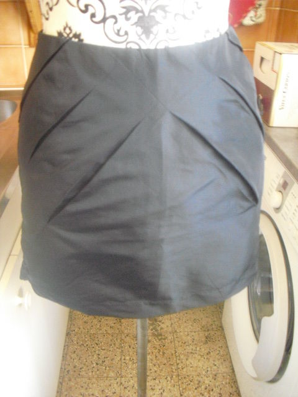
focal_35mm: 36
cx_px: 149
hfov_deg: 39.7
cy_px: 198
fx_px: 413
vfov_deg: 51.4
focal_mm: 6.3
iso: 800
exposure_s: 1/15
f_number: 3.1
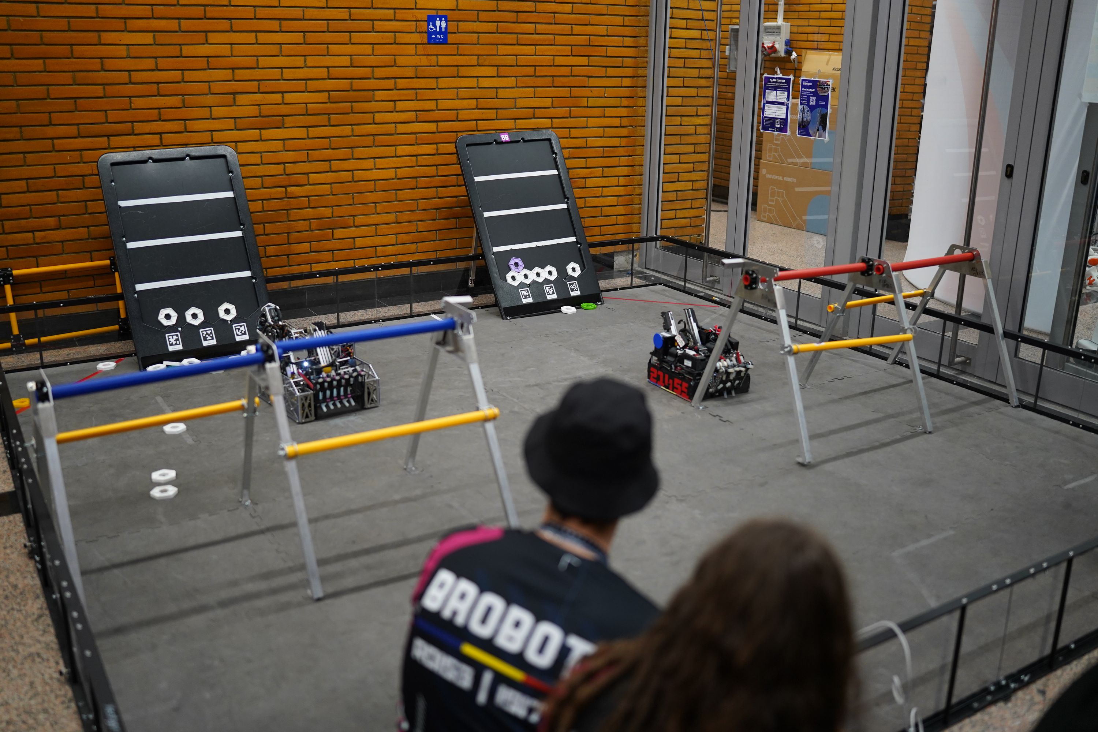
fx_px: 1067
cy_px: 366
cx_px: 549
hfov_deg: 54.4
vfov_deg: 37.9
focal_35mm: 35
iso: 1000
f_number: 1.4
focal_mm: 35
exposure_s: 1/250
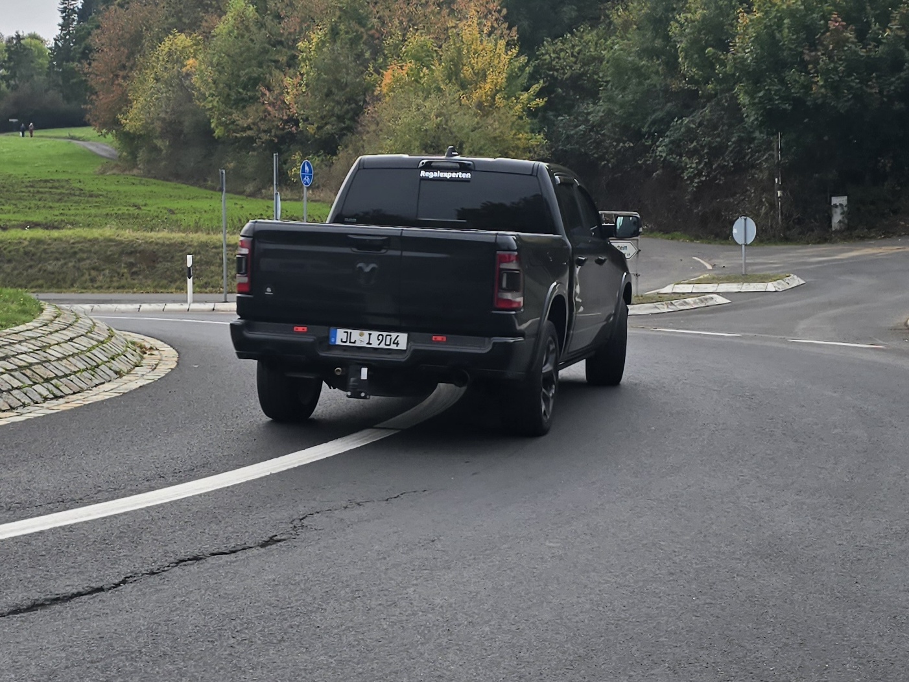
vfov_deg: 58.9
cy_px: 341
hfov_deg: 73.9
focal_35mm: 23
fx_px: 604
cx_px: 454
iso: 12
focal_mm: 6.3
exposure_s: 1/182
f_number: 1.7
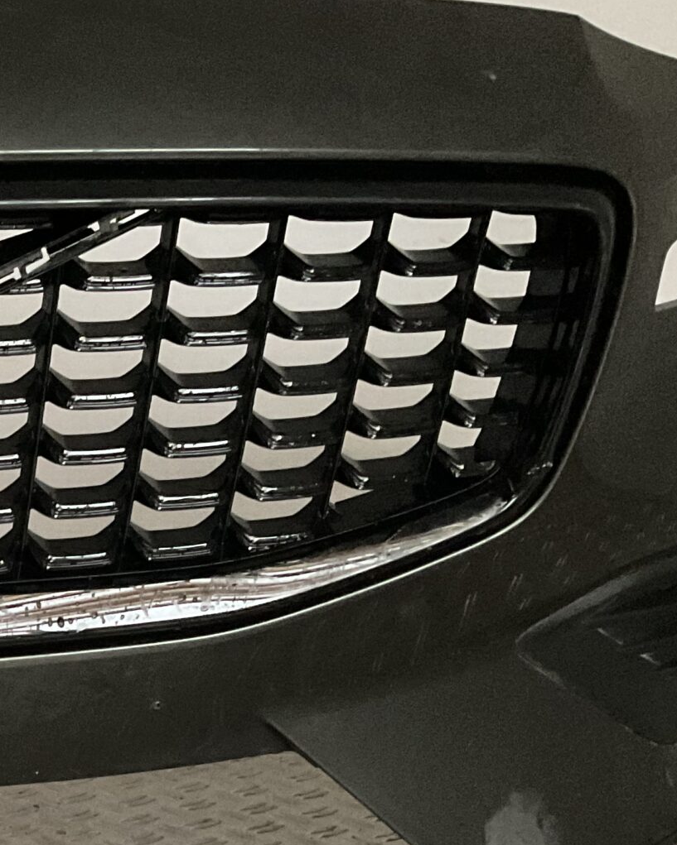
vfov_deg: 26.3
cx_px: -358
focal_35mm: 71
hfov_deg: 18.8
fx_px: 1778
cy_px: 658
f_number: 1.8
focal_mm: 3
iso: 500
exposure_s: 1/20
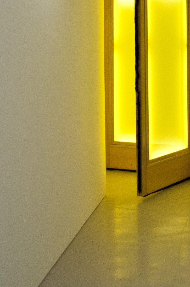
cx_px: 193
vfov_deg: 25.2
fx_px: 627
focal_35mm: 79
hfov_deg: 16.8
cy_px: 49
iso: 800
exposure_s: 1/125
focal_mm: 24
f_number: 5
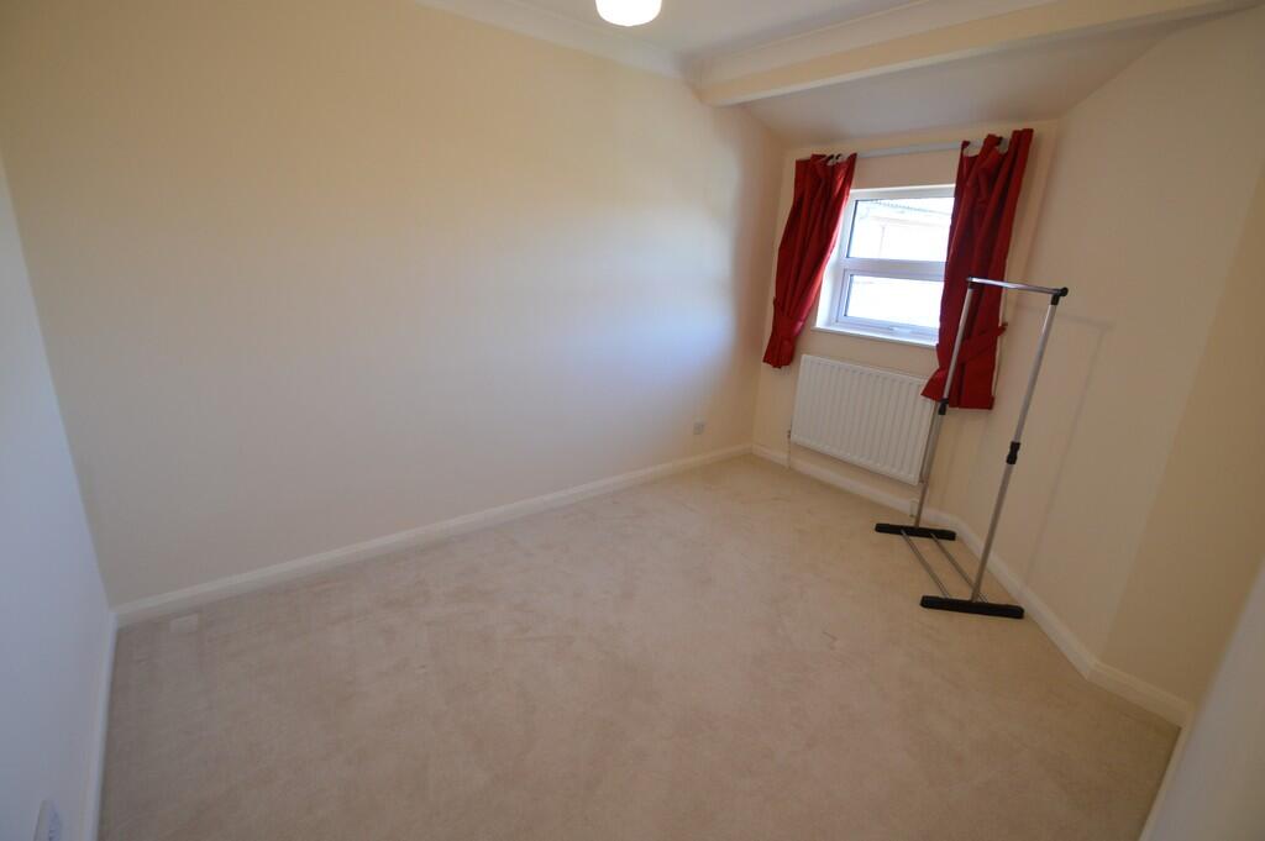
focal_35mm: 15
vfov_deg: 77.2
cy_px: 420
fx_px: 527
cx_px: 632
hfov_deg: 100.4
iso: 500
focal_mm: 10
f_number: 3.5
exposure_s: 1/60
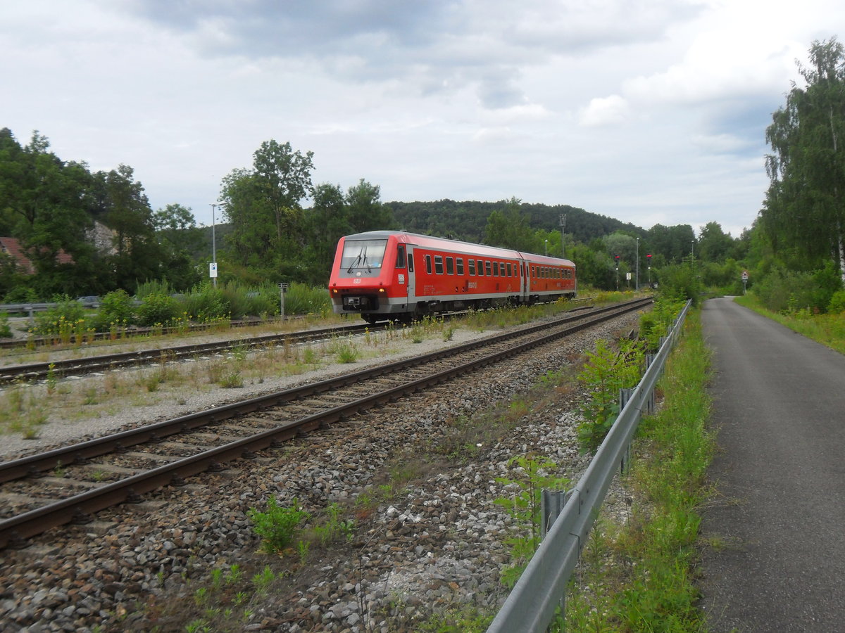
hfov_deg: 50.1
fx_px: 903
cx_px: 422
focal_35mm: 37
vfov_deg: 38.7
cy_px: 316
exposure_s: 1/500
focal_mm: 6.6
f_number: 4
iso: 100
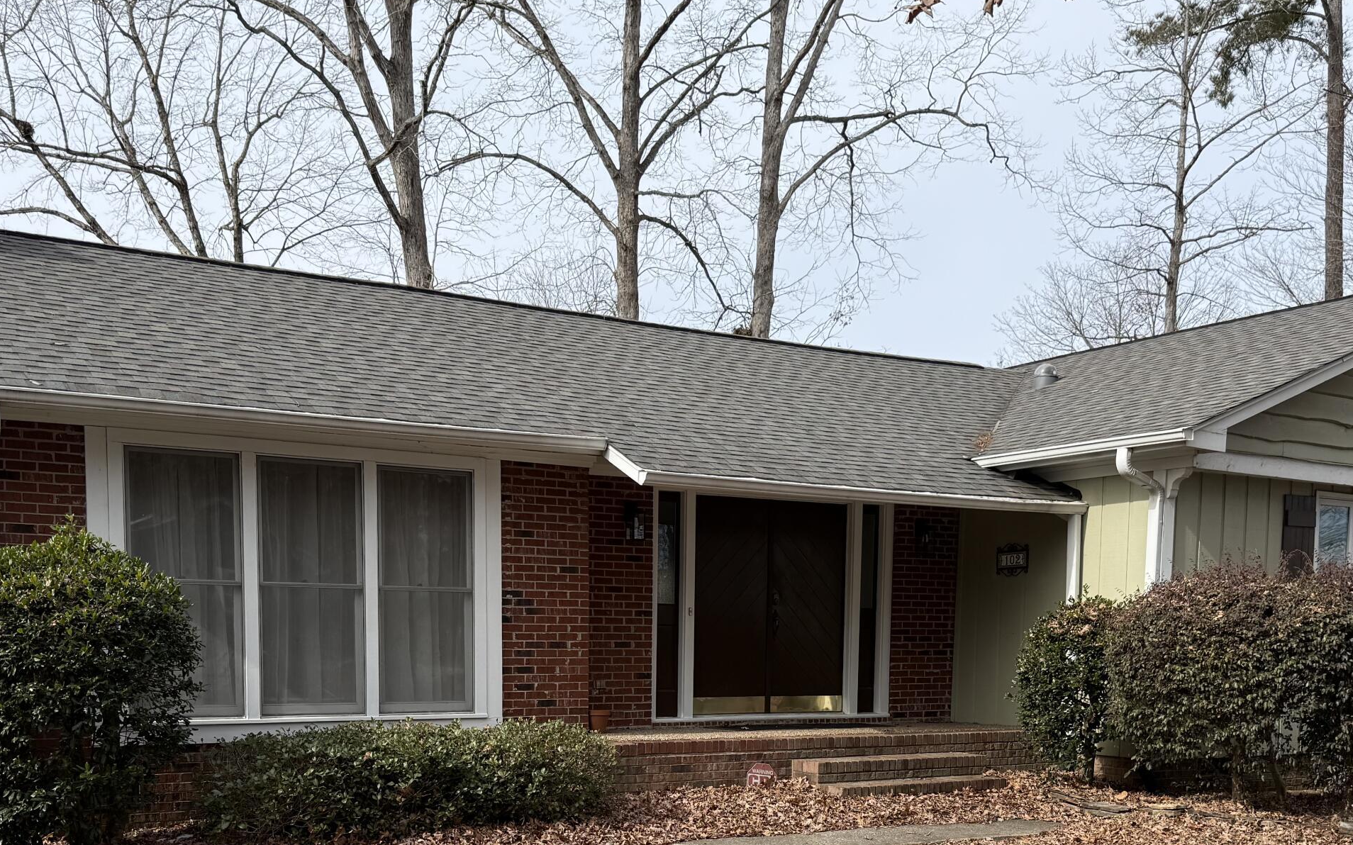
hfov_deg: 49.3
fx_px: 1475
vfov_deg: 30.7
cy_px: 744
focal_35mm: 40
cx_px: 652
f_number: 1.78
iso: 80
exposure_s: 1/2445
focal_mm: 6.76
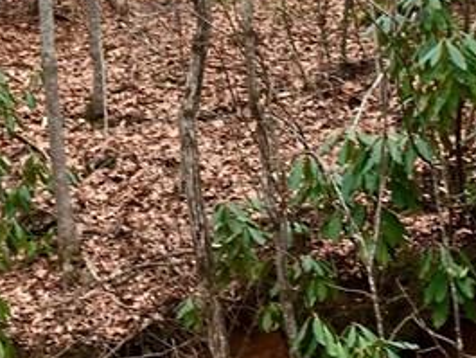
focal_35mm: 112
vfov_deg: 13.1
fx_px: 1541
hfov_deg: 17.5
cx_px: 144
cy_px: 31
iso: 25
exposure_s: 1/120
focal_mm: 4.15
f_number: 2.2
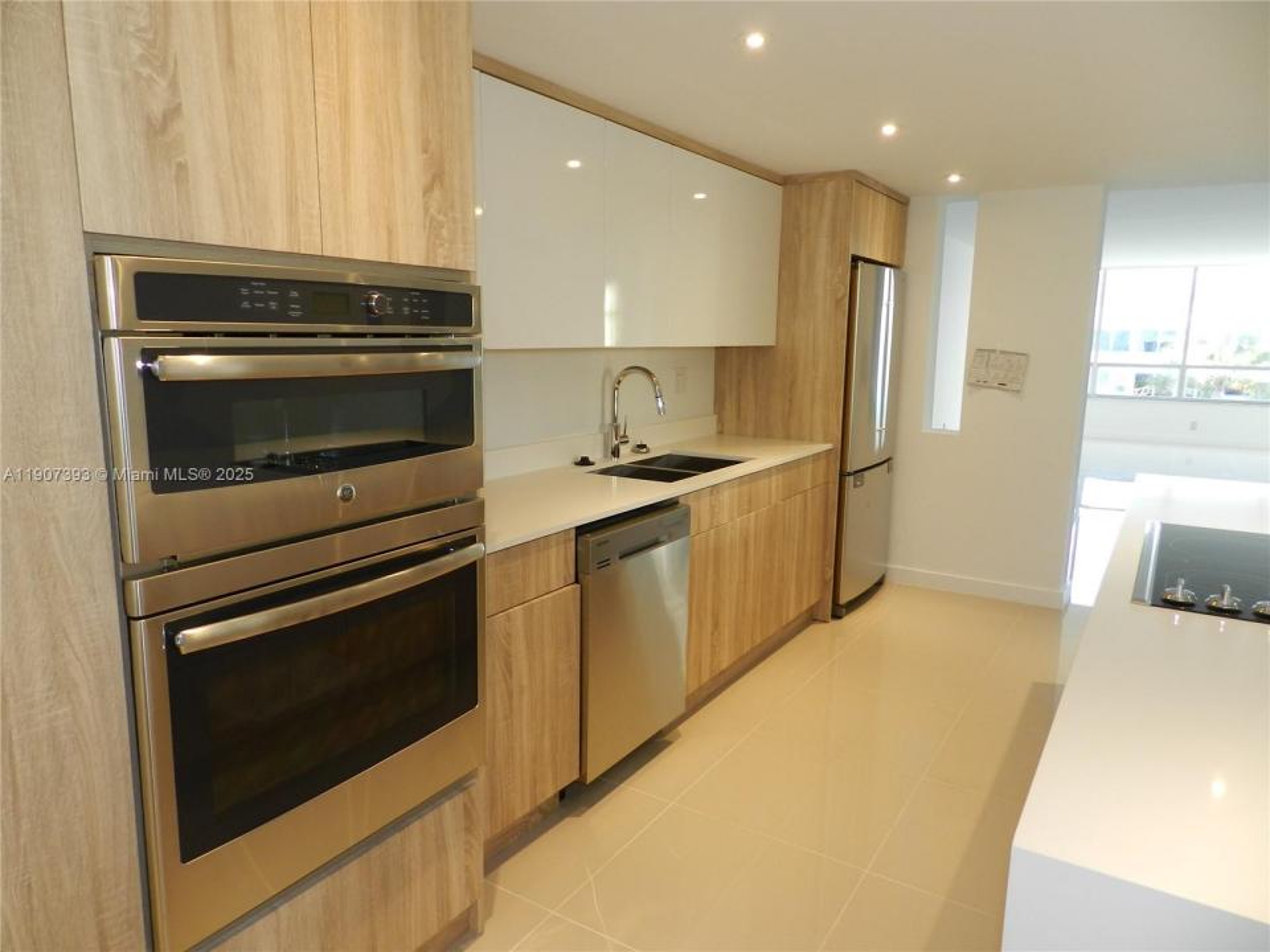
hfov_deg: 73.9
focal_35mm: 23
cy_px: 476
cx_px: 635
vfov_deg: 58.9
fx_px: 844
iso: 160
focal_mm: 4
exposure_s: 1/30
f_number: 3.4
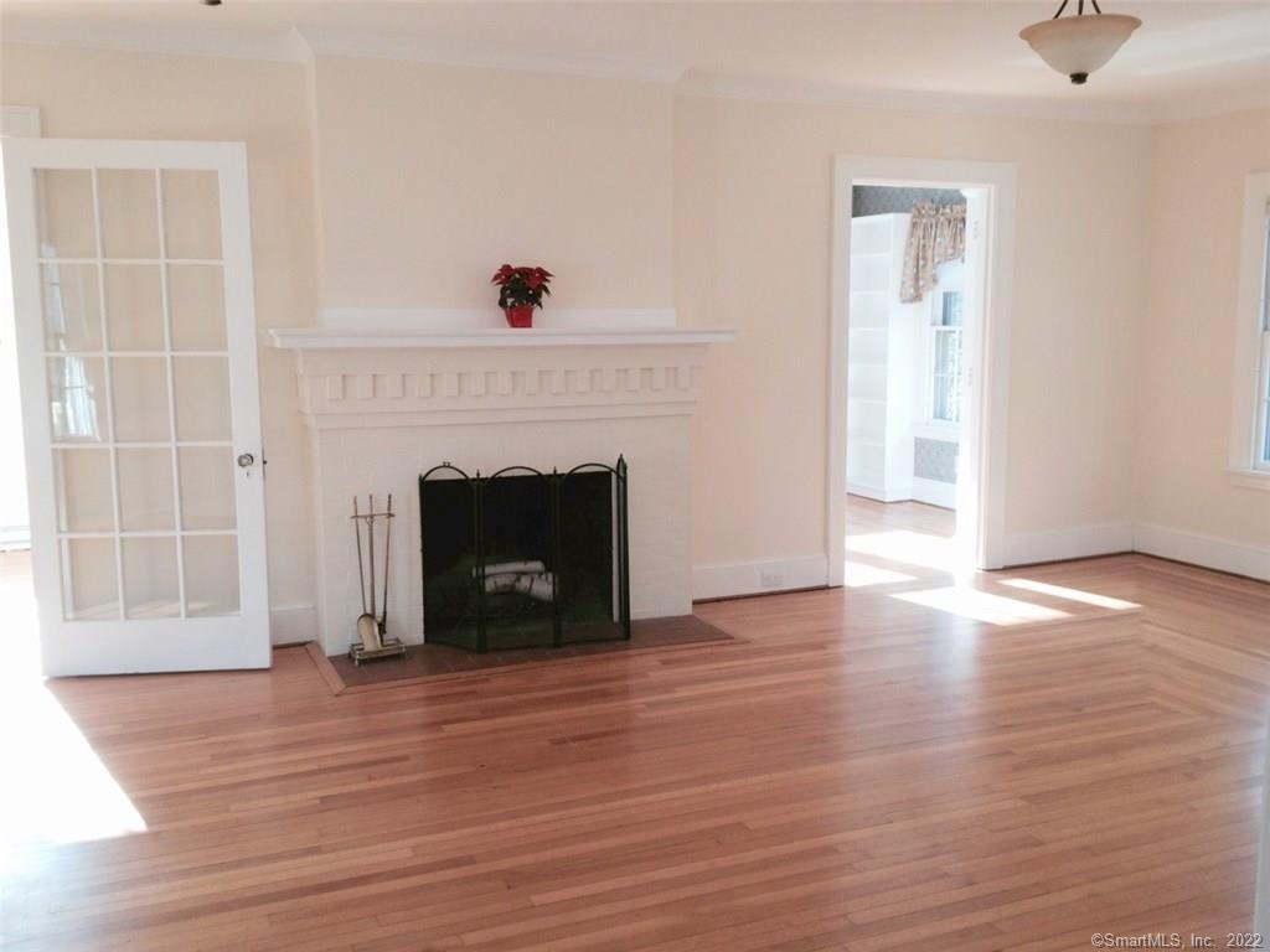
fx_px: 1284
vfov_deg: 40.7
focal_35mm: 35
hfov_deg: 52.6
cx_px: 635
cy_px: 476
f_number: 2.4
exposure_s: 1/60
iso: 50
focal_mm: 4.28
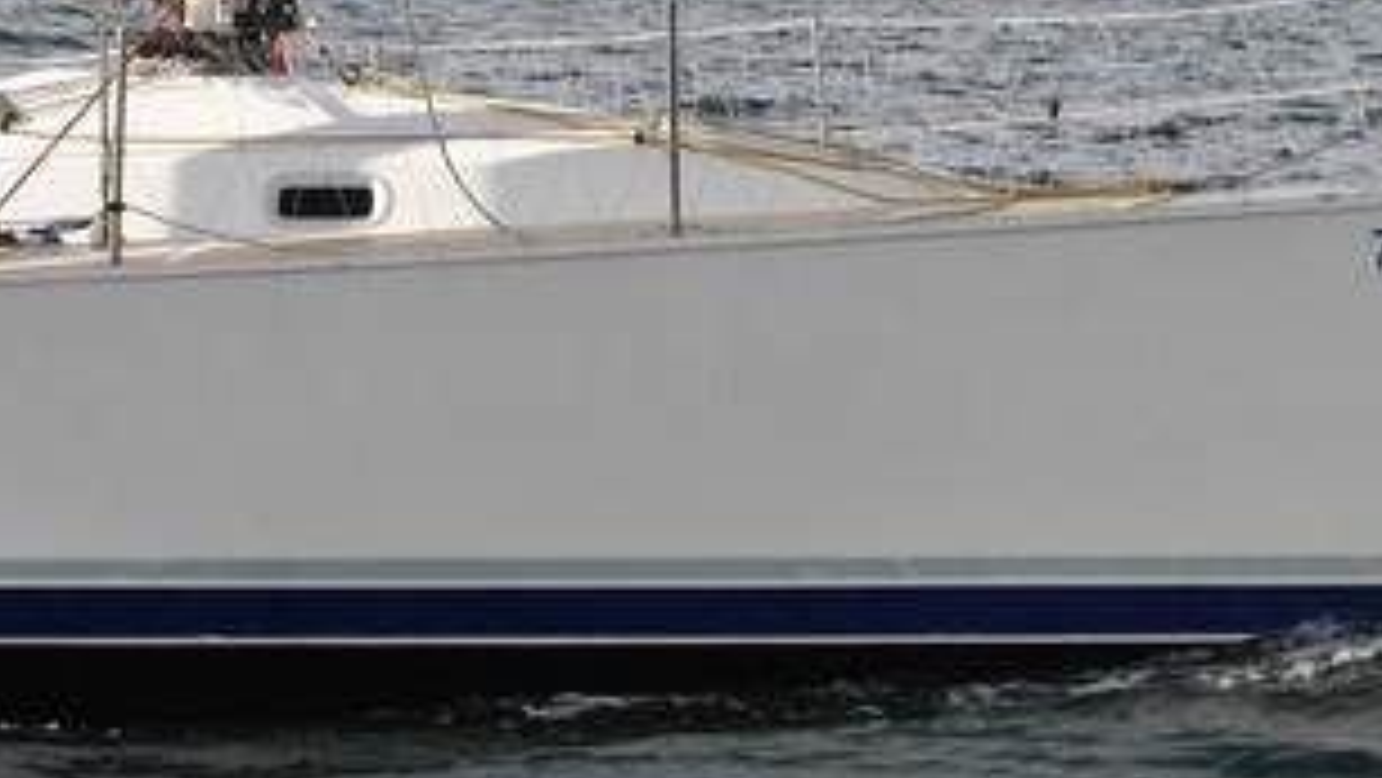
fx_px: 9258
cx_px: 54
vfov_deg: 4.8
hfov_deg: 8.5
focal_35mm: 253
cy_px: -153
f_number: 8
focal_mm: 55
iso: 100
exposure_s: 1/250
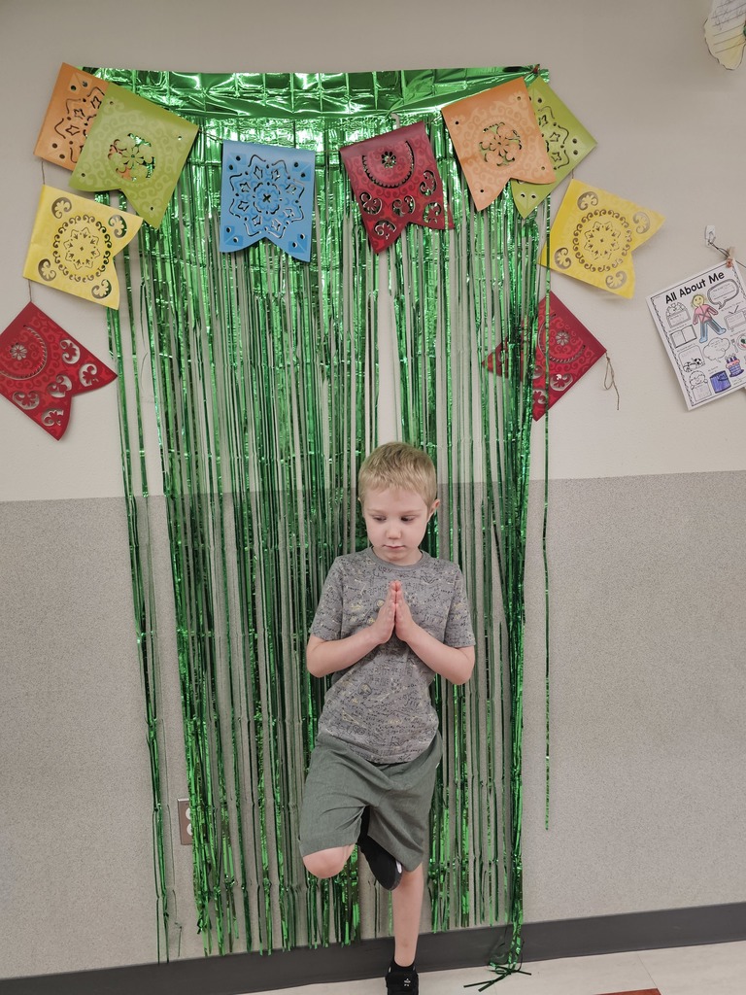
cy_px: 498
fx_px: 661
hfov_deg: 58.9
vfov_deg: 73.9
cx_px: 373
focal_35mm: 23
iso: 250
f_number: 1.7
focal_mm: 6.3
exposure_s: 1/120
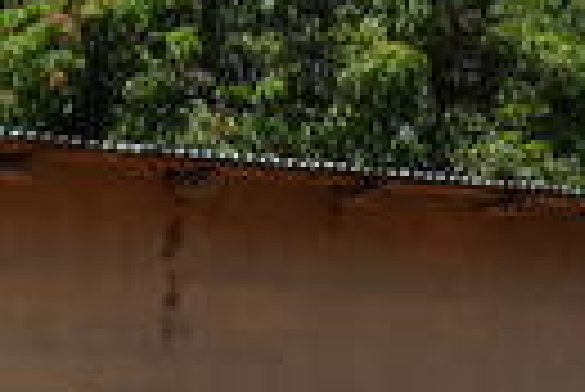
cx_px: -104
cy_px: 541
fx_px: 1871
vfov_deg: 11.6
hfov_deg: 17.0
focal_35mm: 115
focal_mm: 20
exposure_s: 1/1600
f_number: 7.1
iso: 400
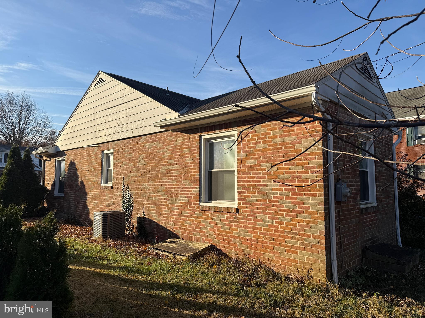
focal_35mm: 24
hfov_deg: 71.6
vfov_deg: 56.8
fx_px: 295
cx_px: 212
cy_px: 159
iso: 80
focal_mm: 6.76
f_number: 1.78
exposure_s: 1/3425
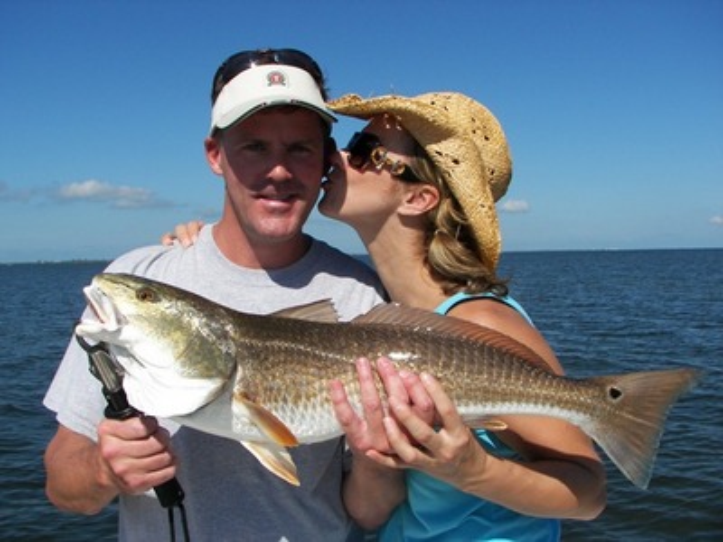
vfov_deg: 39.7
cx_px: 362
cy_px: 271
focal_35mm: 36
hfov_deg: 51.4
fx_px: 752
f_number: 5.6
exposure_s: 1/500
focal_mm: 6
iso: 50
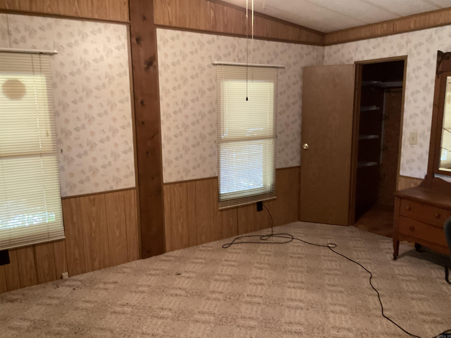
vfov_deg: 48.2
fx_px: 378
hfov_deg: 61.7
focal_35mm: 29
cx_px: 226
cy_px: 169
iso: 320
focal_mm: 3
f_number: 1.8
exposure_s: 1/30
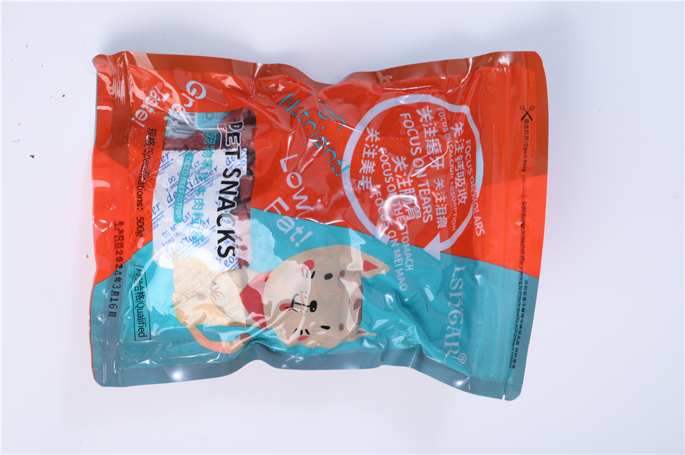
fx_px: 1179
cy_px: 228
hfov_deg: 32.4
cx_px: 342
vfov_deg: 21.9
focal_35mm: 62
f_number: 11
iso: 160
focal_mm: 62
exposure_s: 1/125
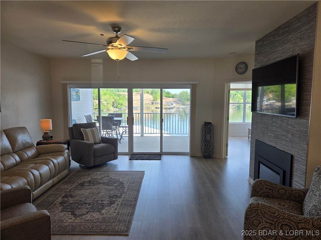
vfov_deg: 58.9
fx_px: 213
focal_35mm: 23
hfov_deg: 73.9
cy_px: 120
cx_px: 160
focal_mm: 5.4
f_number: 1.8
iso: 25
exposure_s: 1/126
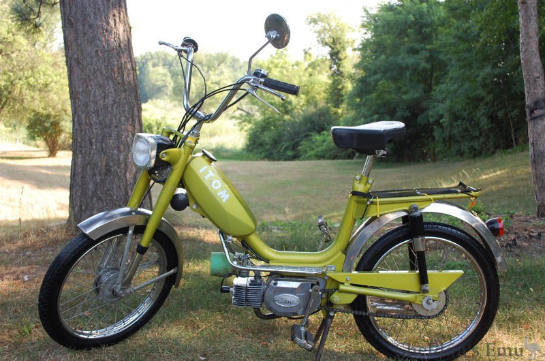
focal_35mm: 45
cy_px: 180
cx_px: 272
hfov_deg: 43.7
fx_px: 680
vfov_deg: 29.7
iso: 360
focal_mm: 30
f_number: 5.6
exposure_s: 1/125
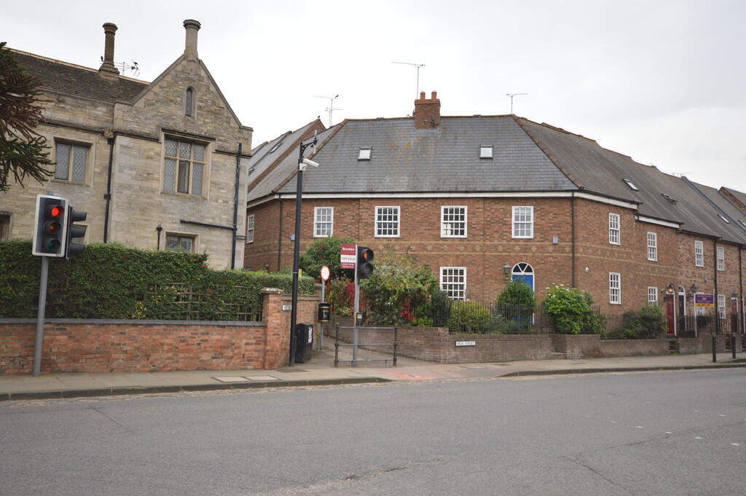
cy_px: 248
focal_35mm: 30
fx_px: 621
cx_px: 373
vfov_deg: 43.5
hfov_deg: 62.0
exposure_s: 1/125
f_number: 5.6
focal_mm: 20
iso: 280
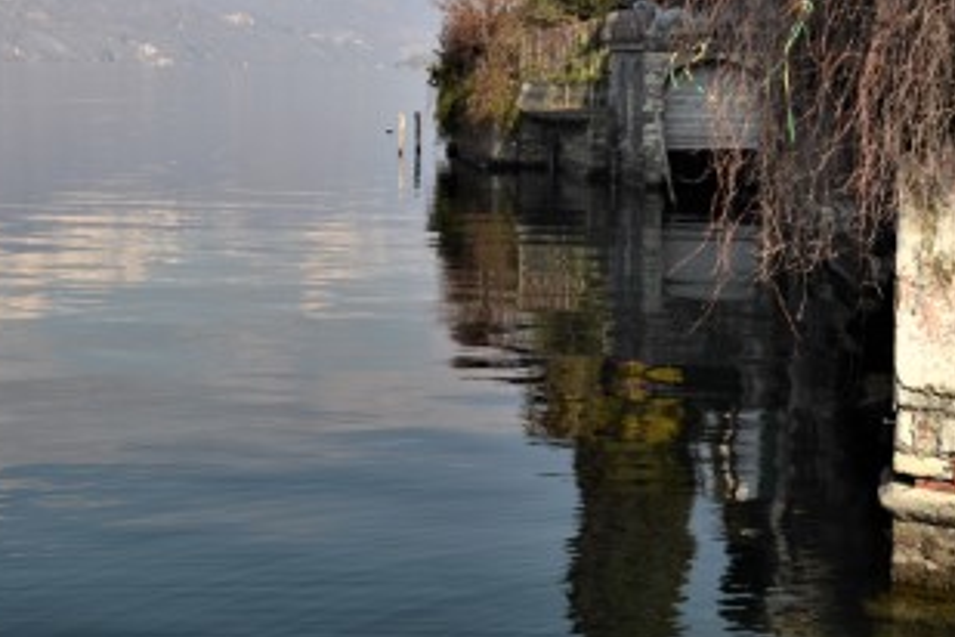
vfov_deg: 17.1
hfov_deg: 26.3
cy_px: -87
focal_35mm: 77
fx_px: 2042
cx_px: 423
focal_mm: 22
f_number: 5.6
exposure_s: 1/125
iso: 100
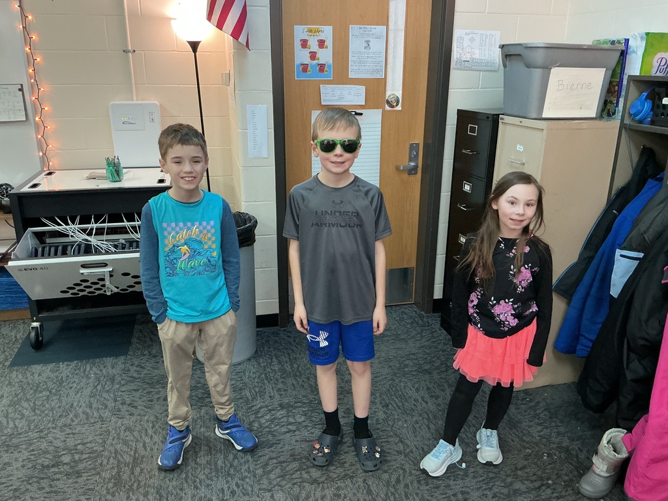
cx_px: 334
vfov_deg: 48.2
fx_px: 560
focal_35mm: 29
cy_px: 250
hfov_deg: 61.7
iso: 200
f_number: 1.8
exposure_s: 1/60
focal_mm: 3
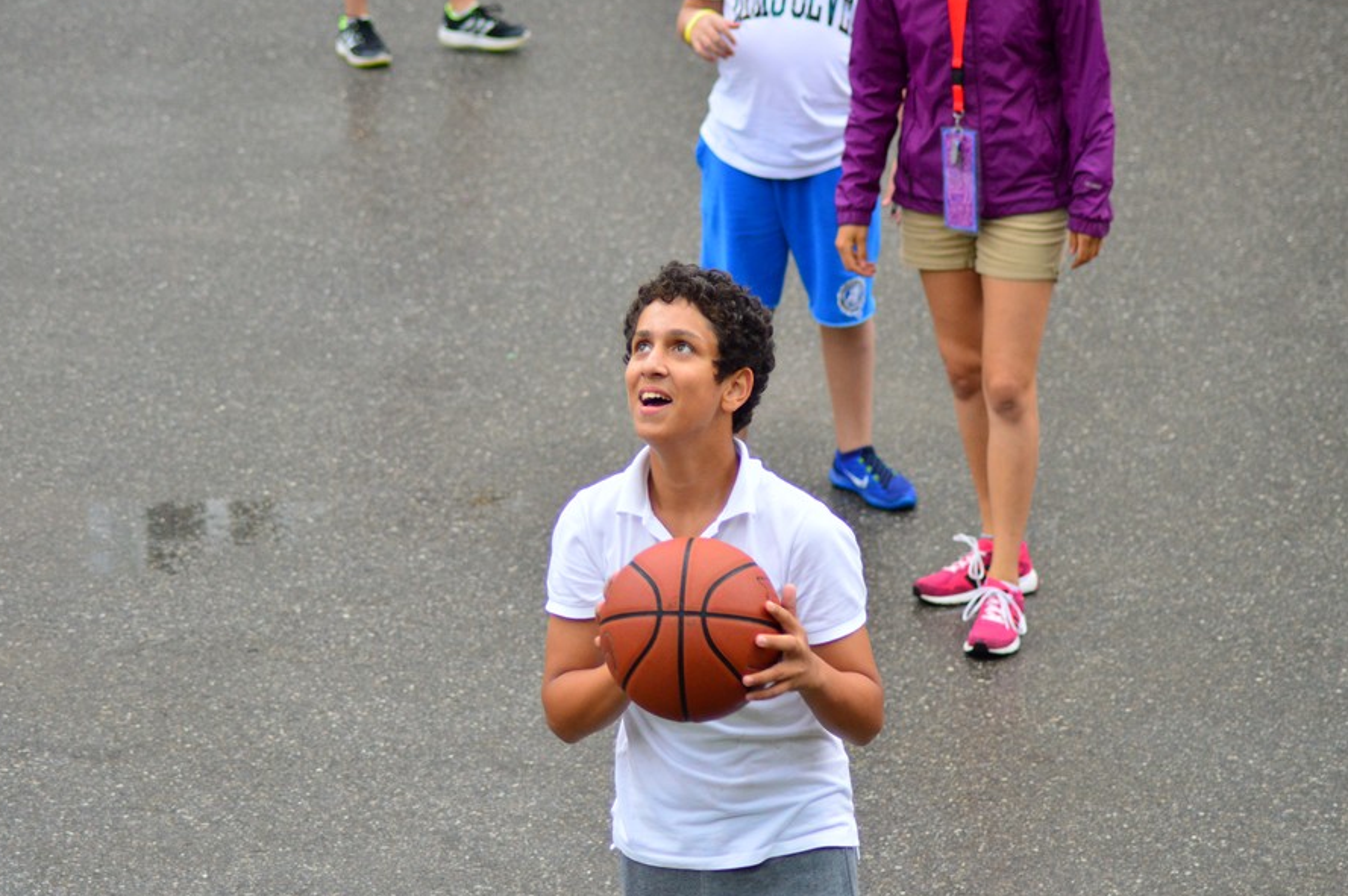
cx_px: 590
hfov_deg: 12.9
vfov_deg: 8.6
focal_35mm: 159
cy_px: 427
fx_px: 5948
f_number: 4
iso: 800
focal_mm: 92
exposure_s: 1/400
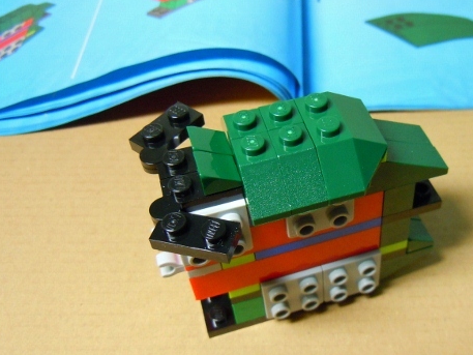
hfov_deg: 44.3
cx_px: 307
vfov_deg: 34.3
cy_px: 194
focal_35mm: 42
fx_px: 574
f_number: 3.5
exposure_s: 1/30
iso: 400
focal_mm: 5.4
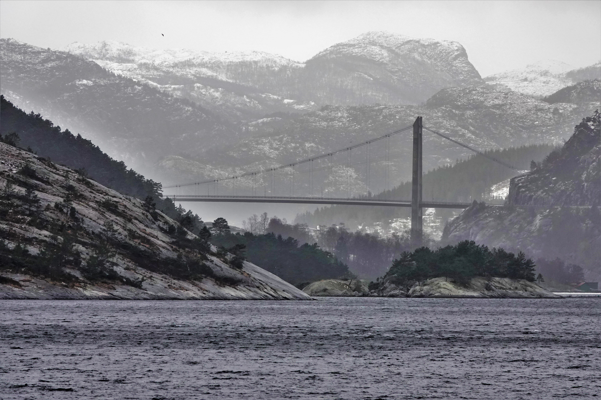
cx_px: 300
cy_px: 200
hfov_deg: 3.9
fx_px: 8914
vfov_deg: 2.6
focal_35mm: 534
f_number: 8
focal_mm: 195.64
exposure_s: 1/250
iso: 500
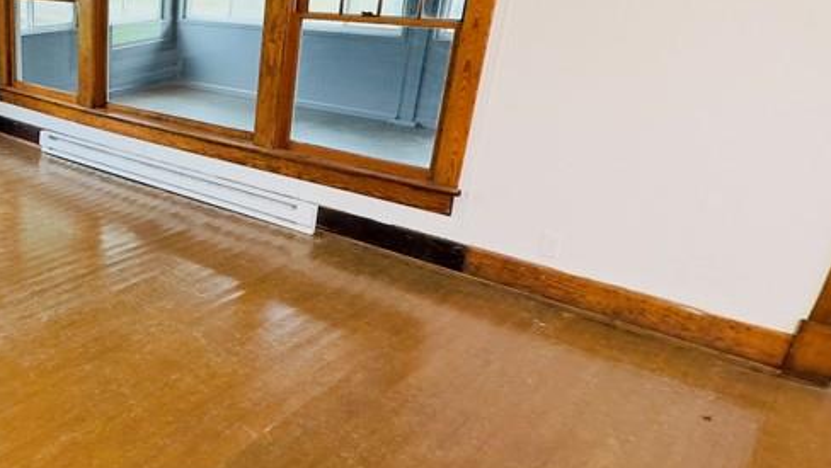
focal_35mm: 32
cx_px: 41
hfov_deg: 51.6
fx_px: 705
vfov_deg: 36.7
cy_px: 213
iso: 125
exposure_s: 1/120
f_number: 2.2
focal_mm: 2.22
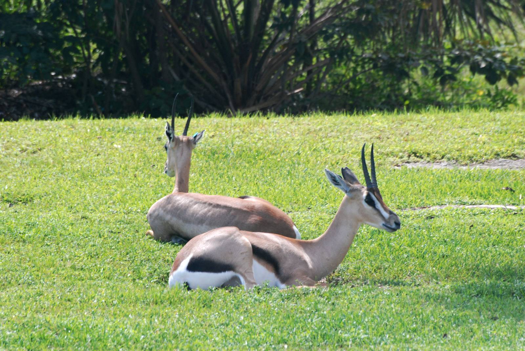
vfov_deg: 3.1
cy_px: 176
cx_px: 262
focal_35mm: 450
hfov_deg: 4.6
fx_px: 6570
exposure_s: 1/160
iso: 400
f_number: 11
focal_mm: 300
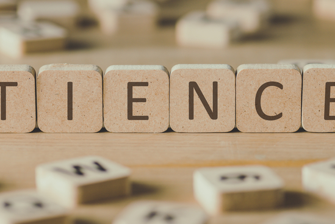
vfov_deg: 7.2
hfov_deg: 10.7
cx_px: 102
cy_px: 60
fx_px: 1779
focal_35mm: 191
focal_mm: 105
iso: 320
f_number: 5
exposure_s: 1/200
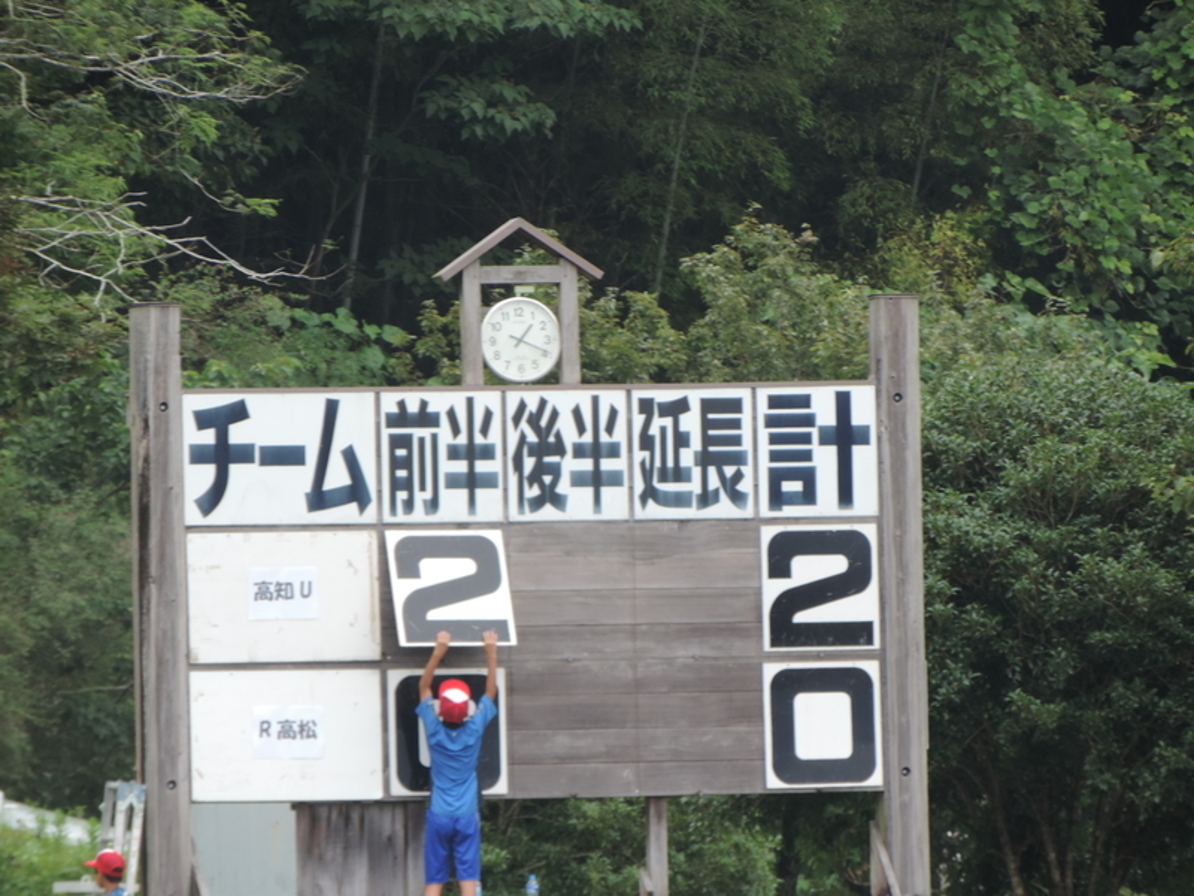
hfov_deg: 4.0
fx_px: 17246
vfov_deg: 3.0
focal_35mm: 500
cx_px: 597
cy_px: 448
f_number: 4.9
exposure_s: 1/250
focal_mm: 89.1
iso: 140
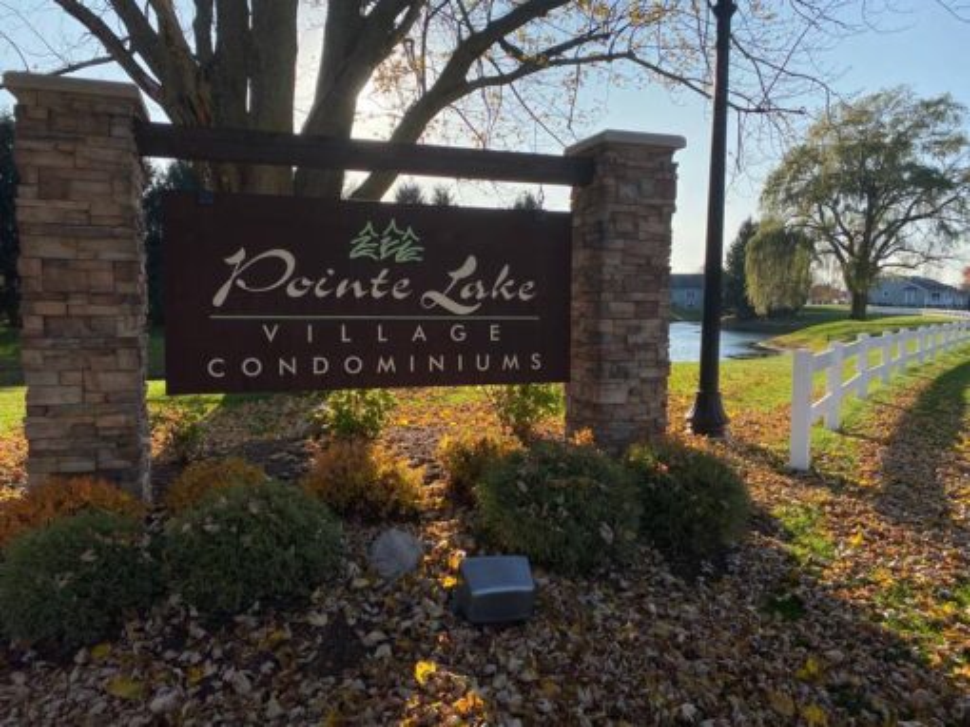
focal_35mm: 26
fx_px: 728
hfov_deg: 67.3
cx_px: 485
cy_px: 364
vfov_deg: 53.0
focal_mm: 4.25
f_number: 1.8
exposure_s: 1/3205
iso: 32
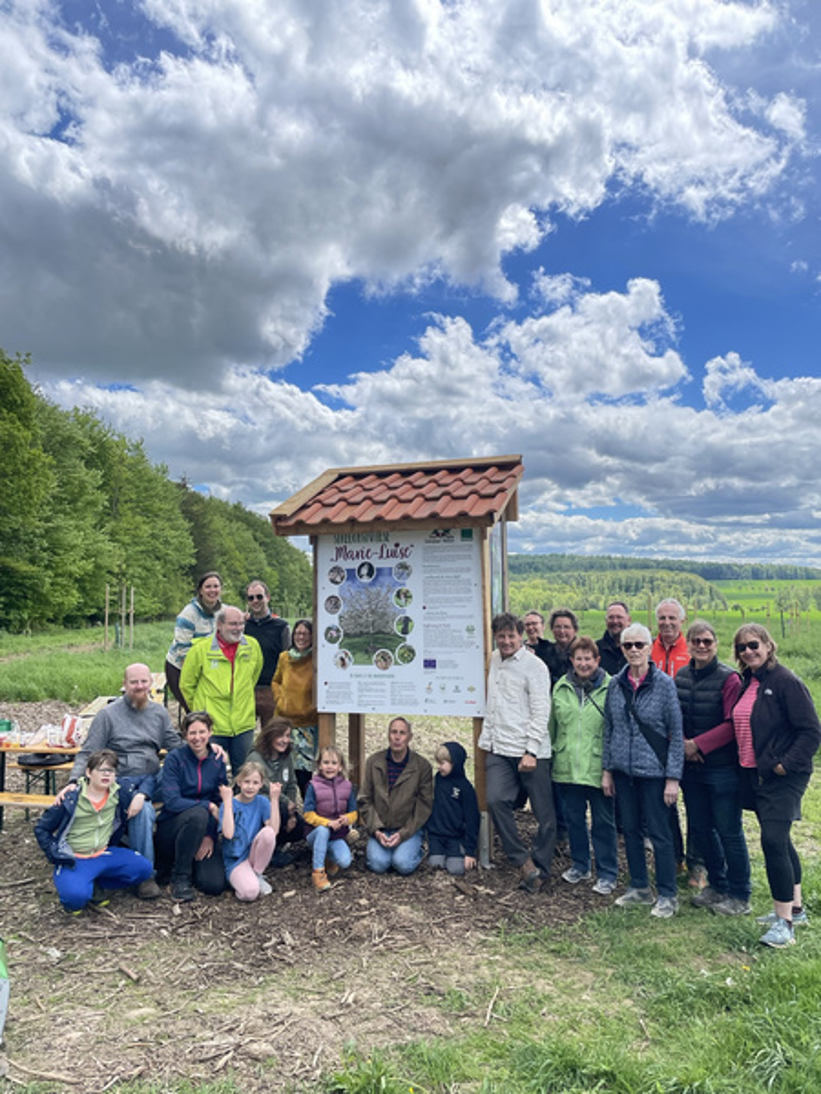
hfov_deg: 53.1
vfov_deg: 67.3
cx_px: 410
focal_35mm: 26
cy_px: 547
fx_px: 822
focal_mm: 4.2
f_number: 1.6
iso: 32
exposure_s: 1/3205
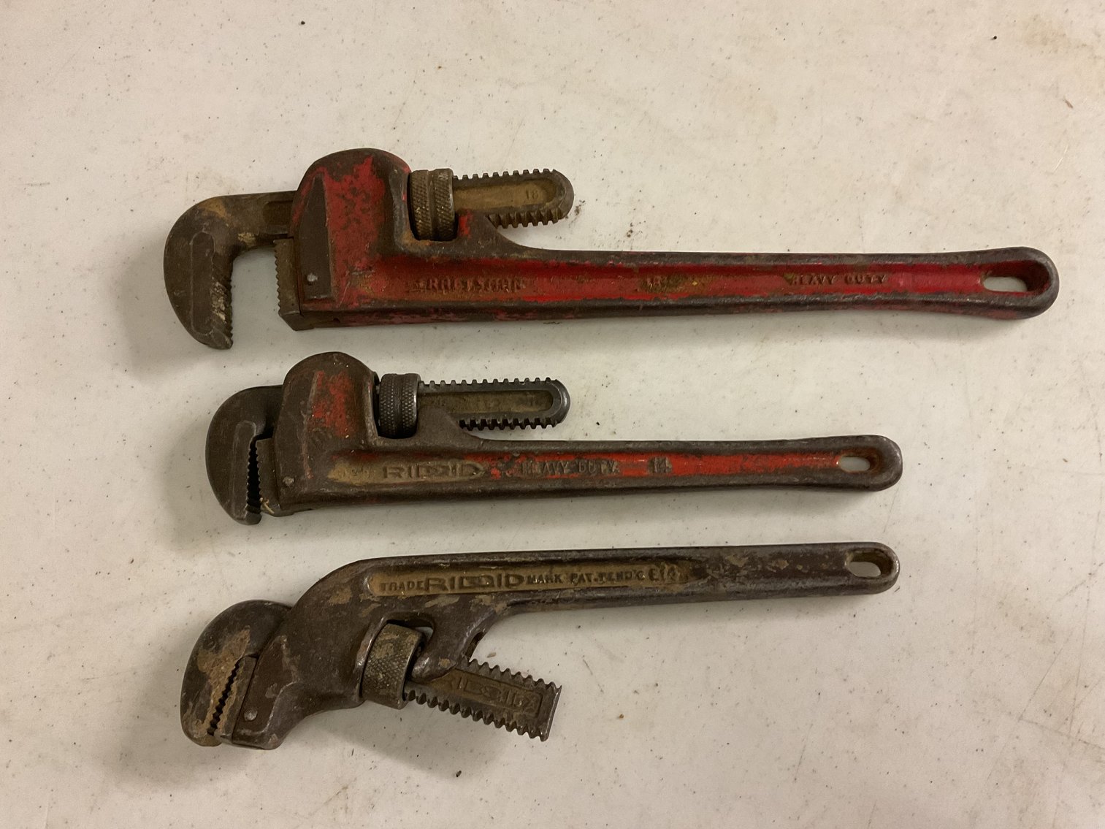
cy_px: 414
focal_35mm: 29
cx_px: 552
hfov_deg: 61.7
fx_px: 926
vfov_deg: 48.2
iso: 200
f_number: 1.8
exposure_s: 1/60
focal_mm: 3
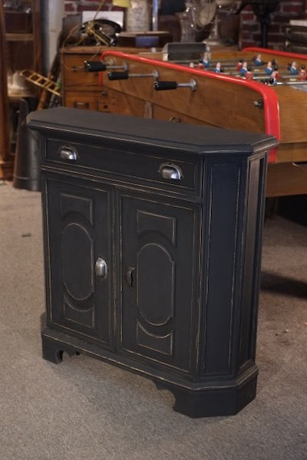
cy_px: 230
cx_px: 154
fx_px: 678
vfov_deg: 37.5
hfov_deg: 25.5
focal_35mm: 53
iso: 3200
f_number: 3.6
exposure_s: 1/125
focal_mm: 35
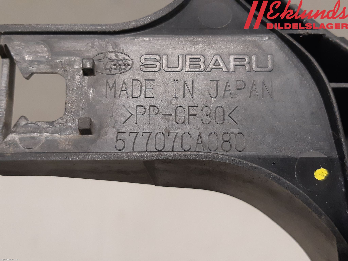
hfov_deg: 67.3
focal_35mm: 26
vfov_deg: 53.1
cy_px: 130
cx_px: 174
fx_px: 261
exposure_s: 1/50
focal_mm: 3.93
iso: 200
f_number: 1.7
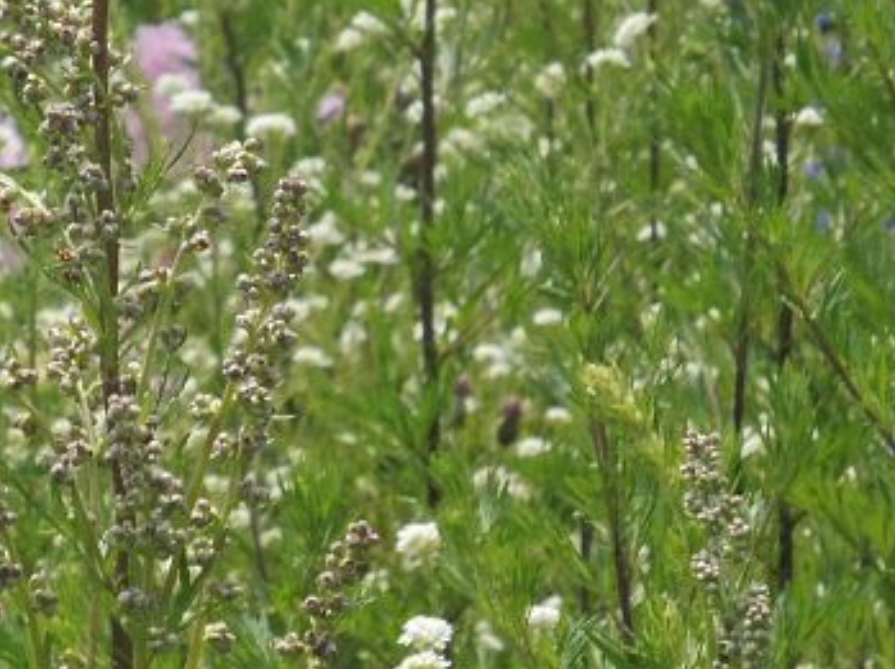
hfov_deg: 3.8
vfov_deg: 2.9
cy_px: 220
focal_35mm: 517
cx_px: 182
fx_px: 13353
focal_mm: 31.3
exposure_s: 1/250
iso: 100
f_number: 7.1
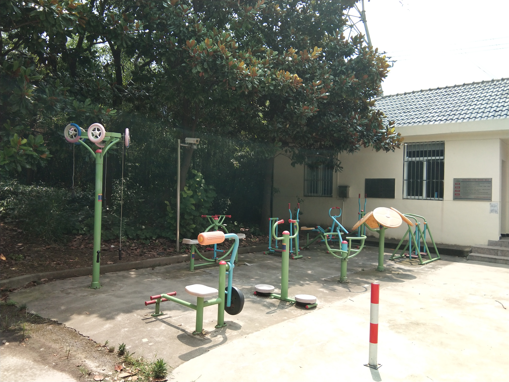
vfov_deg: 45.4
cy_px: 191
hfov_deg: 58.4
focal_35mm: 31
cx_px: 254
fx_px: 456
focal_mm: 3.69
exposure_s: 1/554
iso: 50
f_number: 2.2
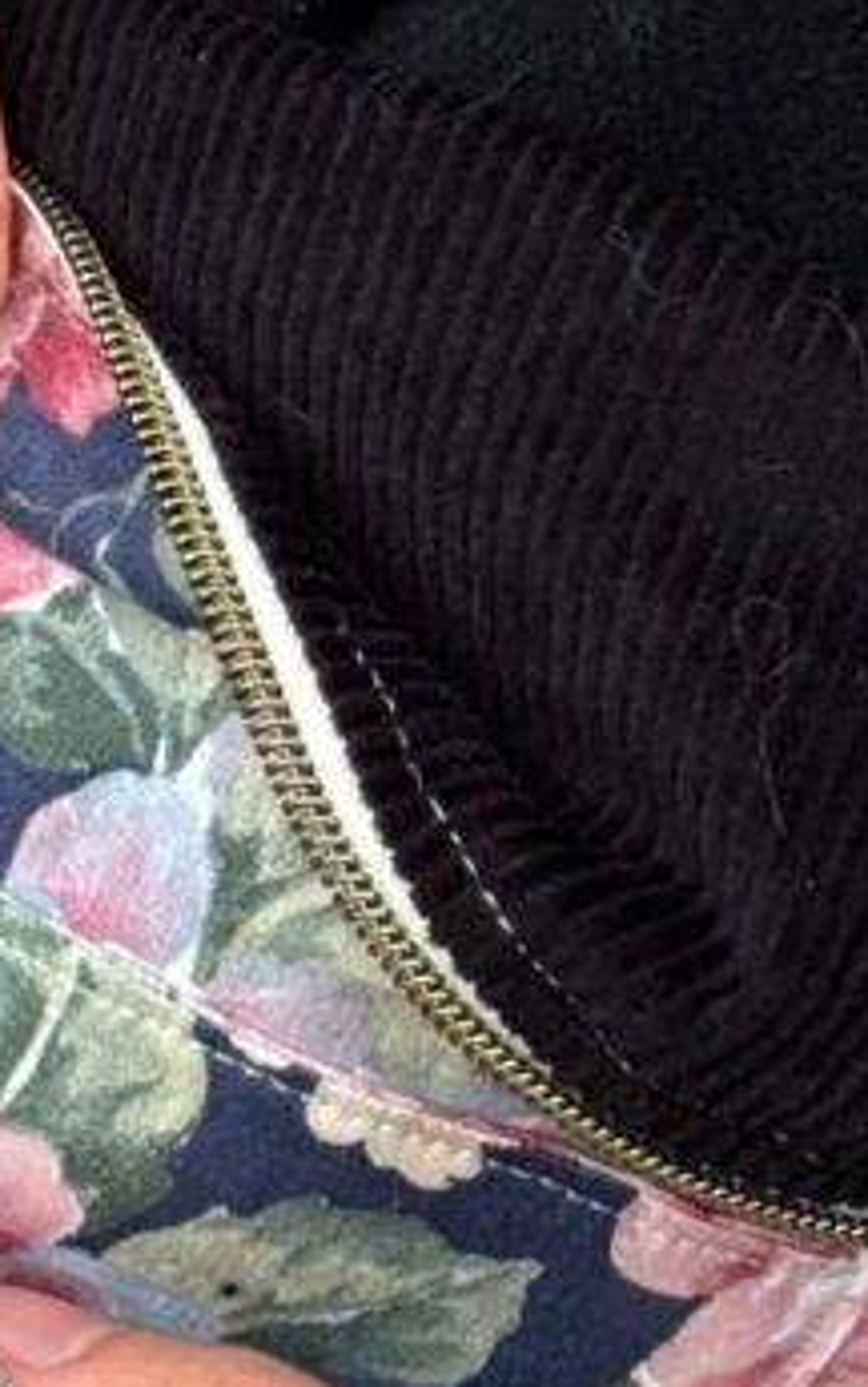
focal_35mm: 151
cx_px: -402
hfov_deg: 8.5
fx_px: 5708
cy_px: 575
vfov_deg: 13.8
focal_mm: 6.76
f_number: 1.78
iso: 125
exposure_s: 1/60
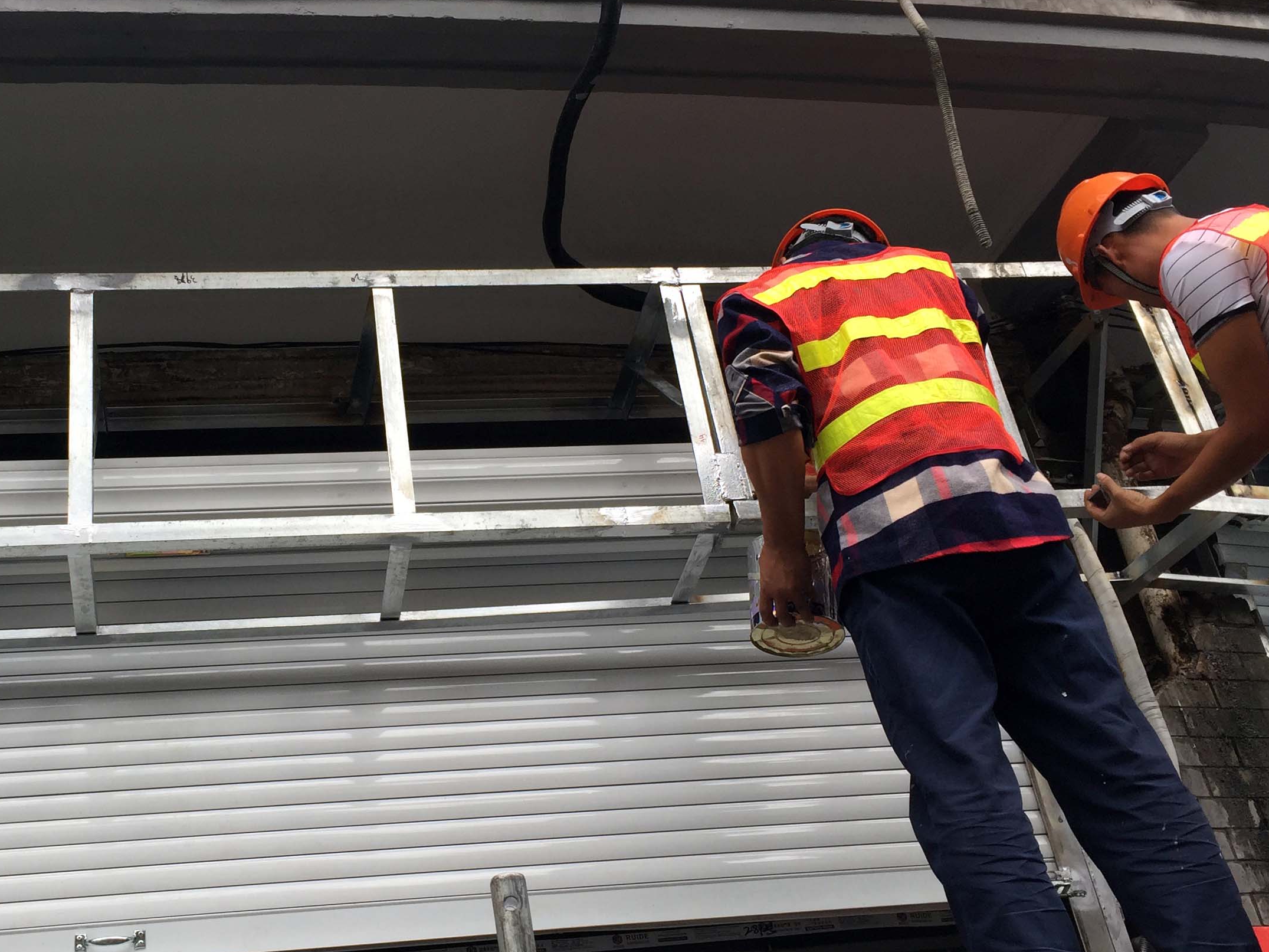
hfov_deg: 42.4
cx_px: 437
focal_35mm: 44
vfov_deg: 32.9
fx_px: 1613
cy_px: 516
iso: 32
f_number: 2.2
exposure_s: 1/218
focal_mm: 4.15
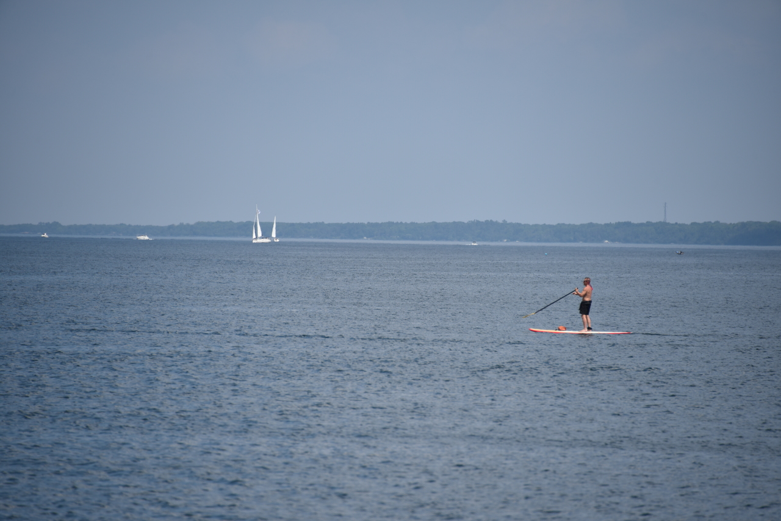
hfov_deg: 6.9
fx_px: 6509
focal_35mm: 300
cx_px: 390
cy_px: 260
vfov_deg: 4.6
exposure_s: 1/640
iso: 100
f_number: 6.3
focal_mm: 300
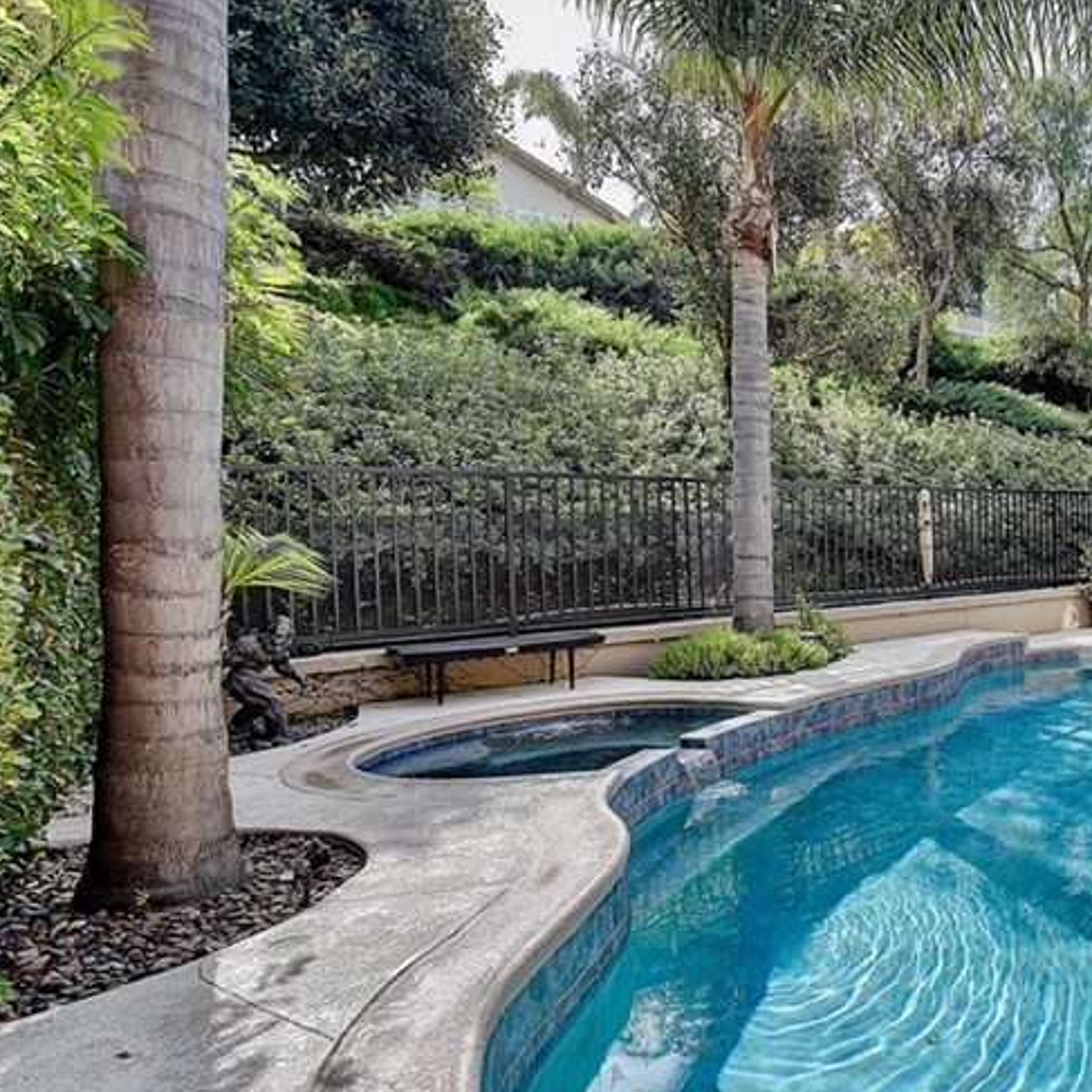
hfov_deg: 50.6
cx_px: 1096
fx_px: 892
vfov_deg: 62.9
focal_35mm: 25
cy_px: 548
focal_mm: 14
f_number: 7.1
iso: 200
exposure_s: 1/200
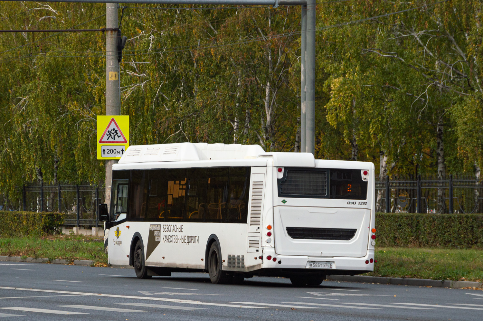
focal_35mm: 158
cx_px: 242
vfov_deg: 8.7
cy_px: 160
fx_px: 2111
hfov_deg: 13.1
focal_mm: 105
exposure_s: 1/800
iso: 100
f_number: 5.6
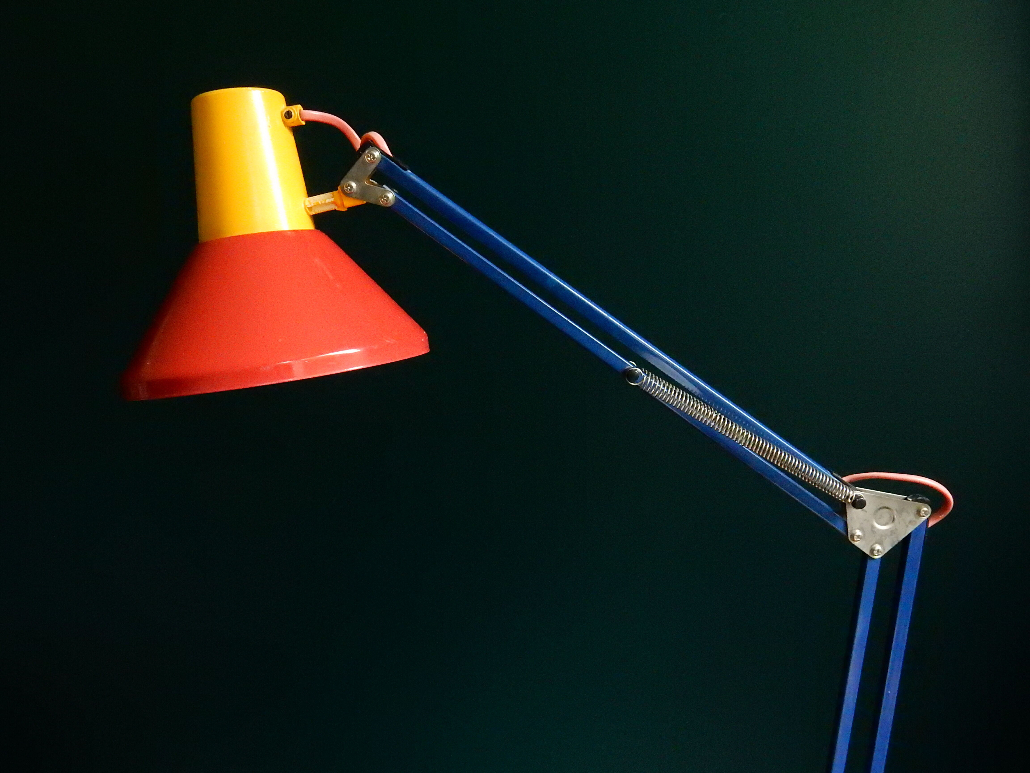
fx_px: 893
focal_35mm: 30
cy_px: 386
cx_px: 515
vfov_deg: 46.8
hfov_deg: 60.0
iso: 1600
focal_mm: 5.4
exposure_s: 1/50
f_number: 4
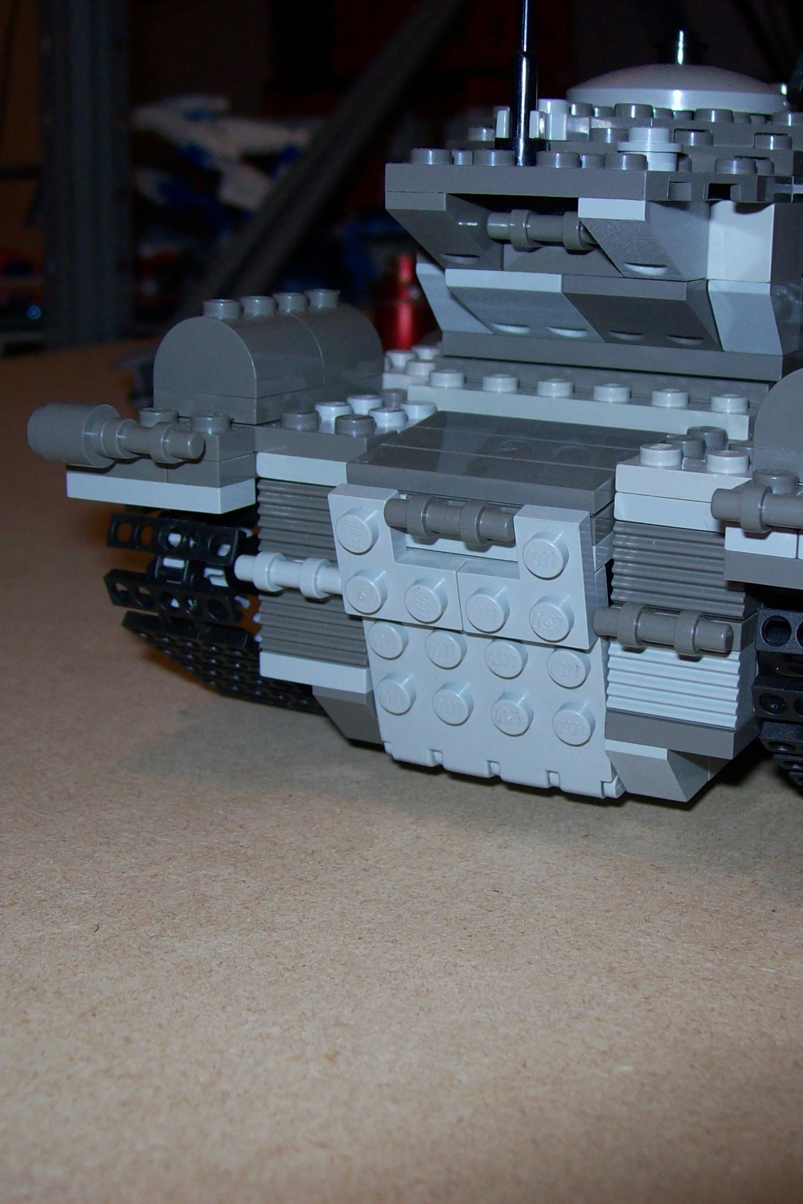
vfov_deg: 39.6
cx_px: 498
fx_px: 1673
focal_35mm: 50
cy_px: 602
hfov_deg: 26.9
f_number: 2.7
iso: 80
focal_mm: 6
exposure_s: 1/64
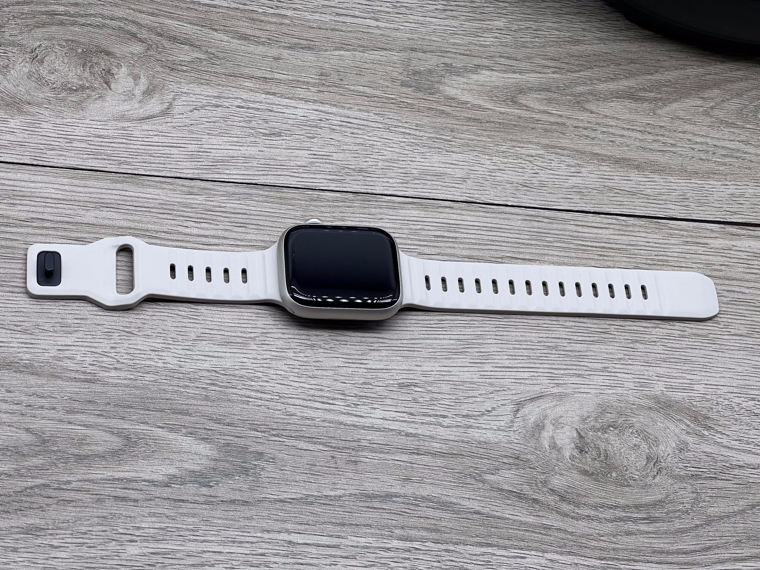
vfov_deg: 19.1
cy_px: 285
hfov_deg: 25.3
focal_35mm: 77
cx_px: 380
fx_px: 1691
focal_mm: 9
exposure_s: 1/100
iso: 40
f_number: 2.8
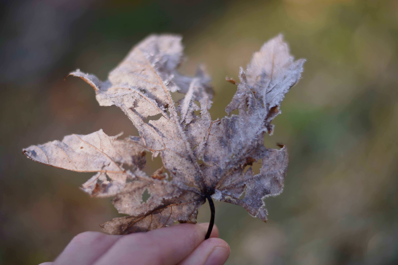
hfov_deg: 27.0
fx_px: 829
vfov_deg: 18.2
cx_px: 199
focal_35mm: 75
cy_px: 132
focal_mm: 50
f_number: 1.8
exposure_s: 1/640
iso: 100
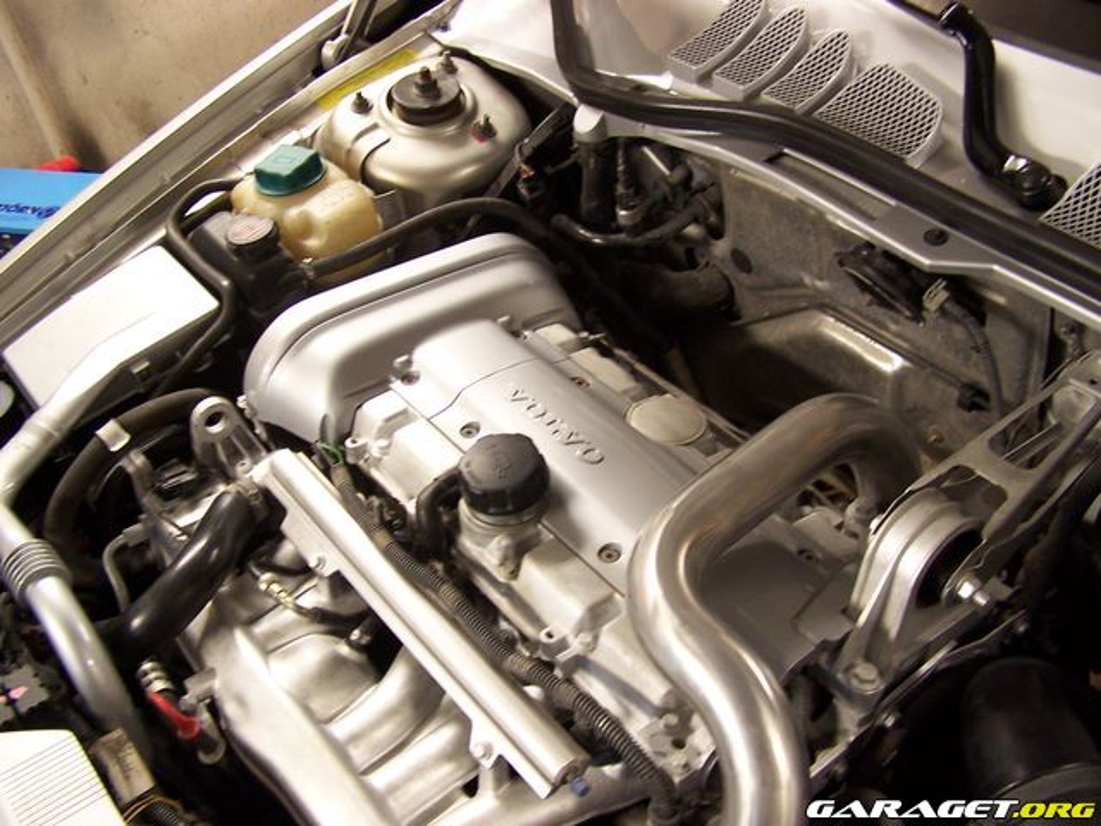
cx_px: 550
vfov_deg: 37.7
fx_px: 1209
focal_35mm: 38
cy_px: 413
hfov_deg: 49.0
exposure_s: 1/8
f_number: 2.8
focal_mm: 6.3
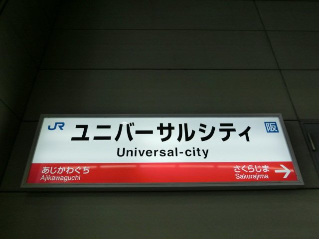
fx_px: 230
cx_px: 160
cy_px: 120
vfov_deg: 54.9
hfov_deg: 69.4
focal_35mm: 25
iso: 80
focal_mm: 4.5
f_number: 3.5
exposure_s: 1/125
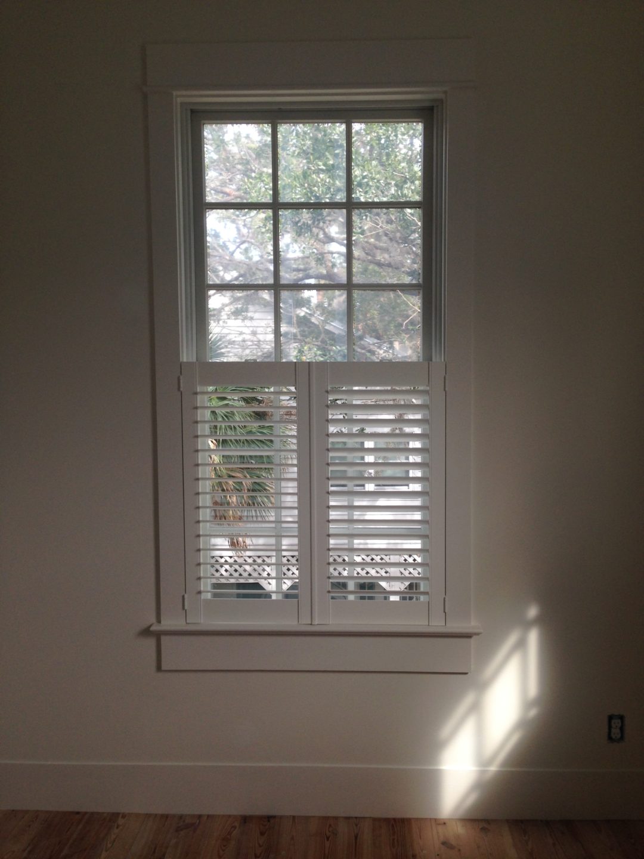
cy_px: 430
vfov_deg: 55.4
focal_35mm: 33
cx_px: 322
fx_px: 819
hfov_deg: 42.9
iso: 50
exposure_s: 1/193
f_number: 2.4
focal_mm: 4.12
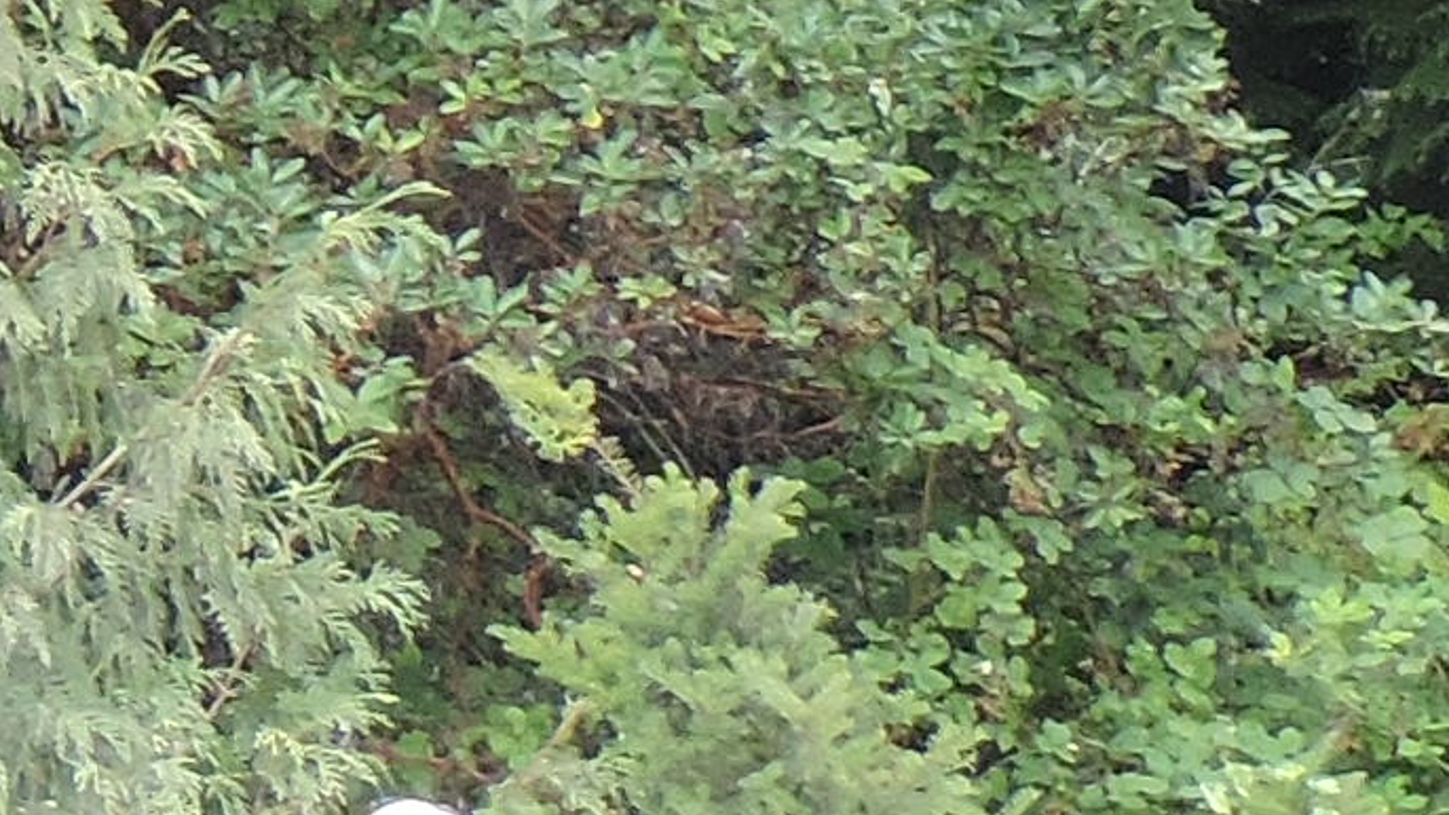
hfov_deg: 5.6
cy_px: -524
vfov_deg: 3.3
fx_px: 14063
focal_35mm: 366
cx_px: -2298
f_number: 3.6
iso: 160
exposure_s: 1/50
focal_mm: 8.9
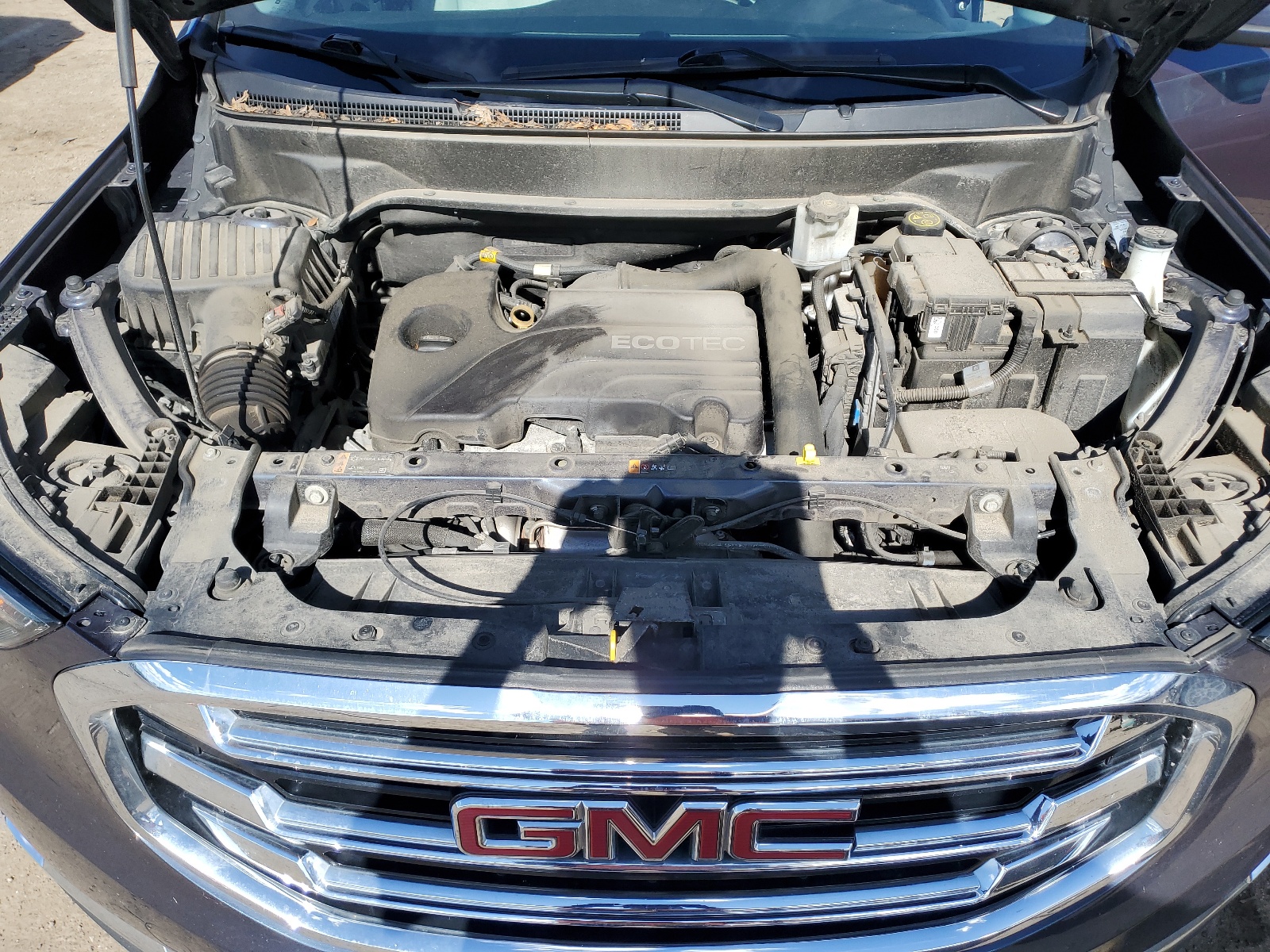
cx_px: 635
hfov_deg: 67.3
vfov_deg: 53.1
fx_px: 954
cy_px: 476
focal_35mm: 26
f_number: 1.5
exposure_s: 1/1667
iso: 50
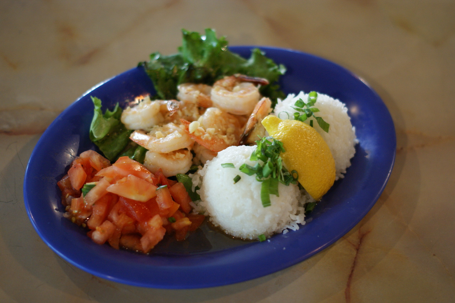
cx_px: 228
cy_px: 152
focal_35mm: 75
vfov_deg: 18.2
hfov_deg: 27.0
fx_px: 947
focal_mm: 50
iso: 400
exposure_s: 1/25
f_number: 2
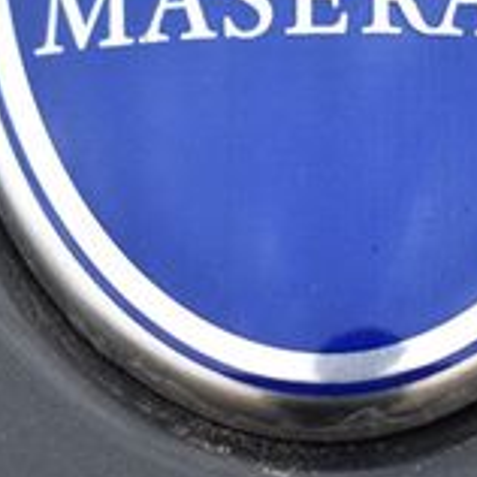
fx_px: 4439
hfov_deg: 6.1
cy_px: -39
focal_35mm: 285
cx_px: 368
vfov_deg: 6.1
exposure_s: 1/125
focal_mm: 55
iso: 400
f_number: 8
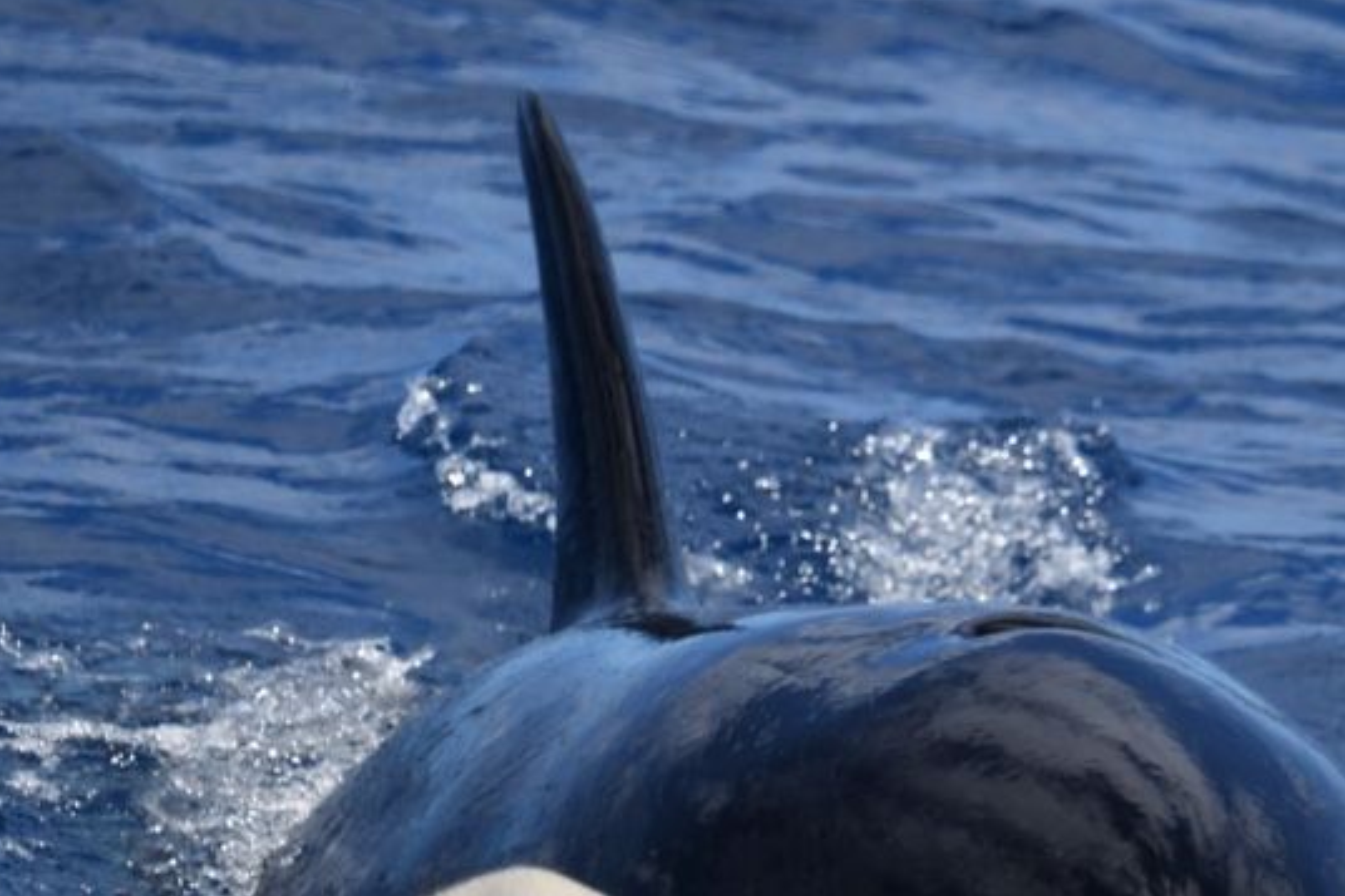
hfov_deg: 2.3
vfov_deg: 1.5
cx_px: 803
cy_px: 644
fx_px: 33463
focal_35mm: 896
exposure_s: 1/8000
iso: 1100
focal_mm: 600
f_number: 6.3
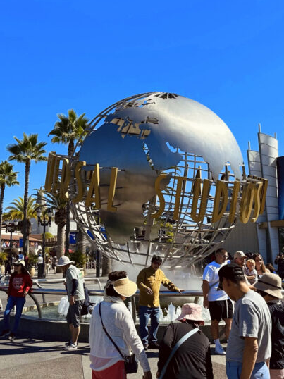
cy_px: 188
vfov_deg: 69.4
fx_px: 274
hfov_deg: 54.8
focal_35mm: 25
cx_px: 142
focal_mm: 6.86
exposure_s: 1/4184
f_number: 1.78
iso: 80
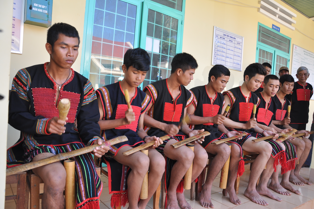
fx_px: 235
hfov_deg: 67.4
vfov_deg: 47.8
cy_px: 104
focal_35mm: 27
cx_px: 157
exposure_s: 1/100
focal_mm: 18
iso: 320
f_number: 5
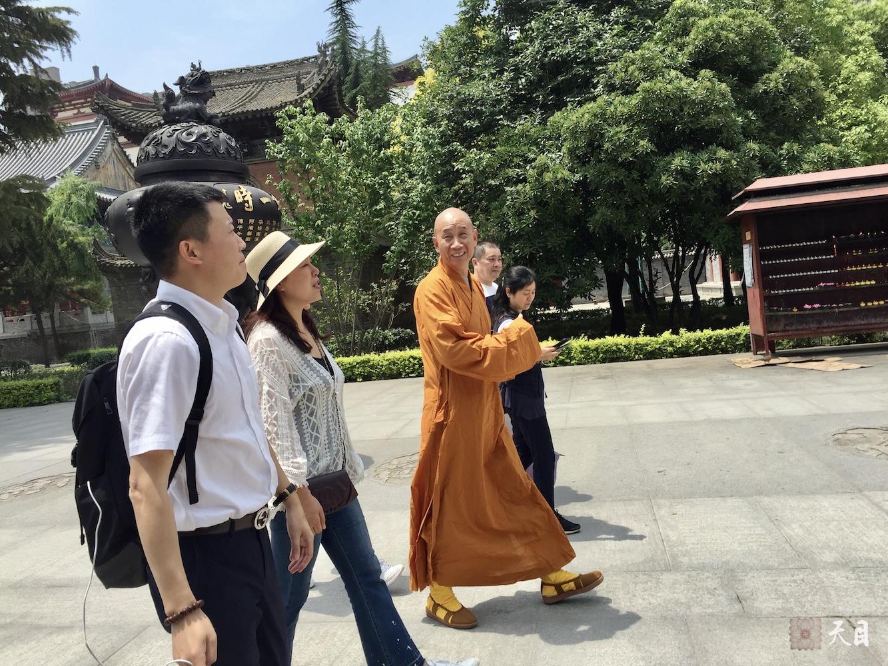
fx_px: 744
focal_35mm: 29
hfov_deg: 61.7
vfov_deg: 48.2
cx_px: 444
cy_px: 333
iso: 32
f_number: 2.2
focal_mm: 4.15
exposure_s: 1/1319
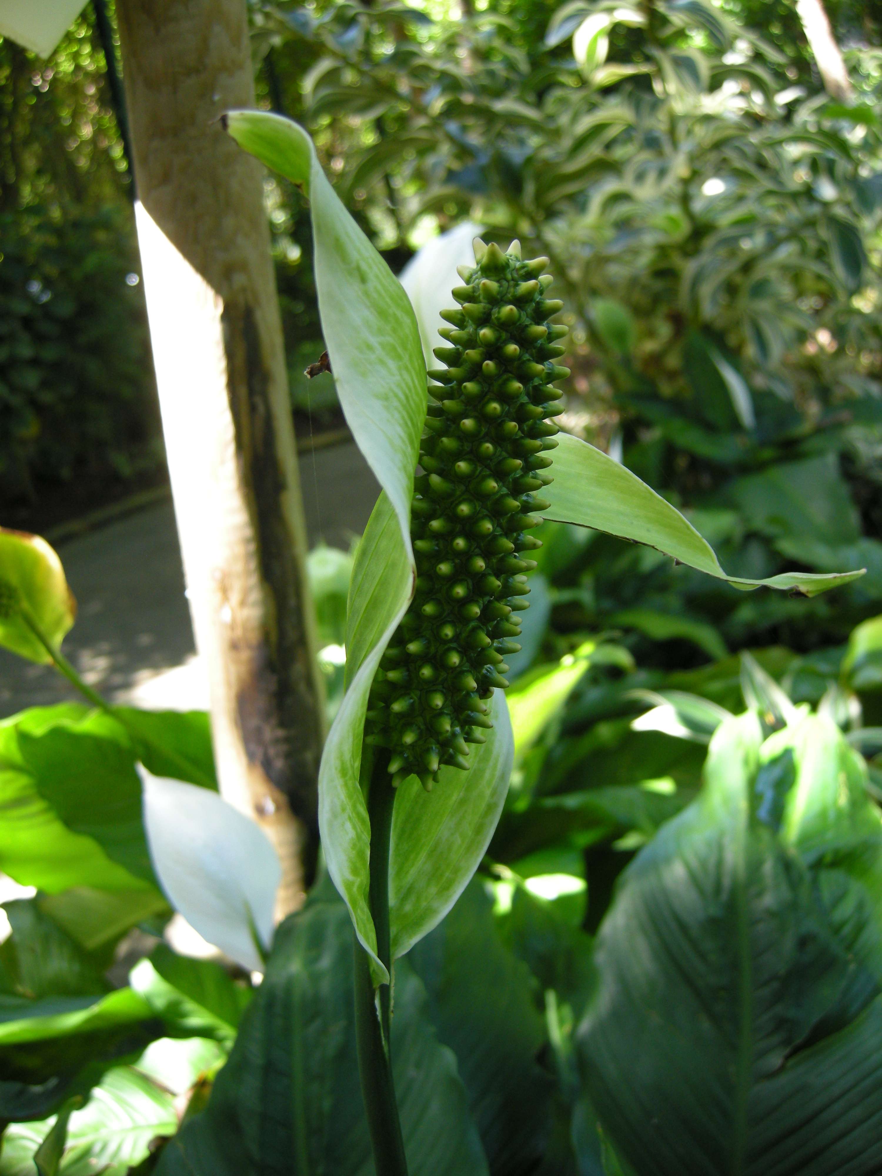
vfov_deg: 52.6
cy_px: 588
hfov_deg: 40.7
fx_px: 1189
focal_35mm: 35
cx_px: 441
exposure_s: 1/53.7
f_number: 2.7
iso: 111
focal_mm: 7.5
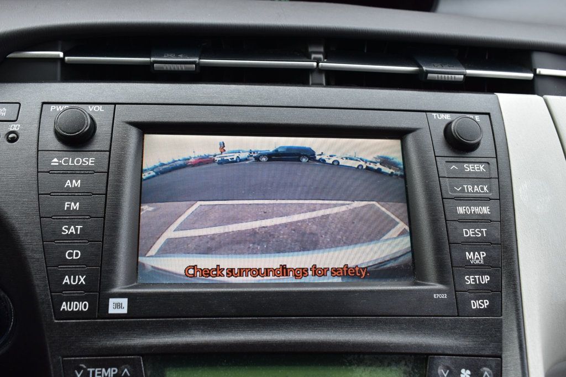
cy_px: 188
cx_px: 283
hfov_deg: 51.3
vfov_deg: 35.5
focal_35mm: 38
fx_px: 589
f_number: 7.1
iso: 400
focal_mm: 25
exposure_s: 1/30
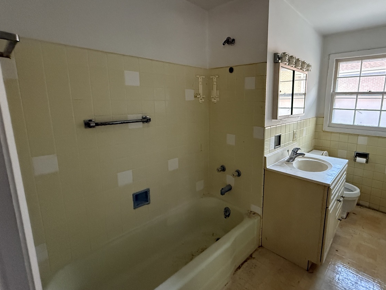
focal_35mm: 18
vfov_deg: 71.5
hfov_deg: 86.5
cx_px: 234
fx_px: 201
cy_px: 133
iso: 800
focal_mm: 2.22
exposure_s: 1/60
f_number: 2.2
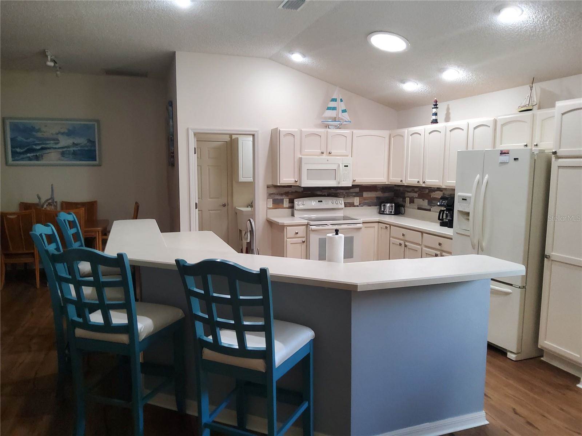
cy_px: 218
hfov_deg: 67.3
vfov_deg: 53.1
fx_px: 437
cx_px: 291
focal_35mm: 26
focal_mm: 3.08
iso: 320
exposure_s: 1/50
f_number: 2
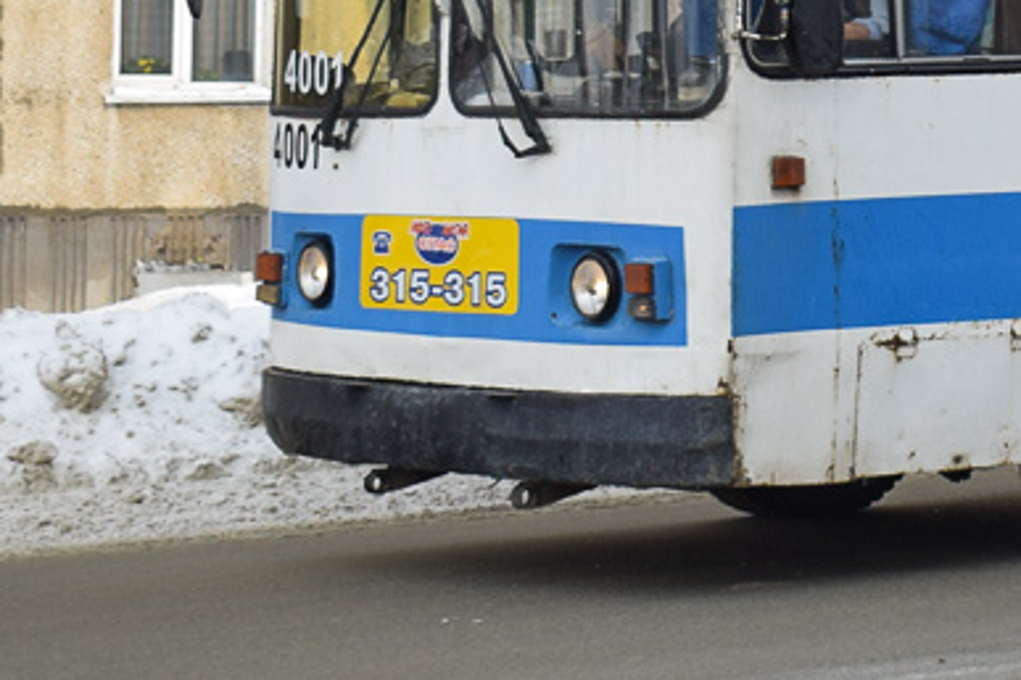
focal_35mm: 149
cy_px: -258
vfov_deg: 9.0
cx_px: 1382
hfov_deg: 13.2
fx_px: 4225
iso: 200
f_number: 5.6
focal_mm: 32
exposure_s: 1/800
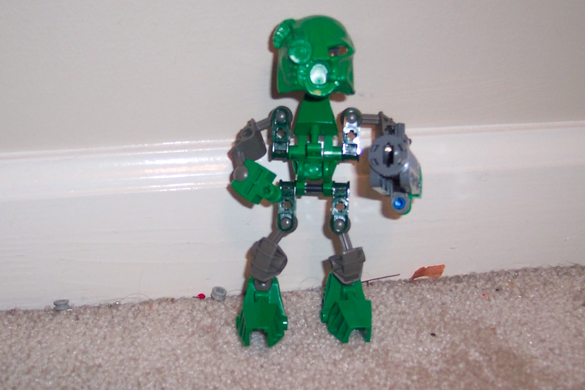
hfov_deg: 38.8
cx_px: 244
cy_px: 190
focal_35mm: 51
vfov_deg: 26.5
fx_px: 829
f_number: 2.8
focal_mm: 8
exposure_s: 1/30
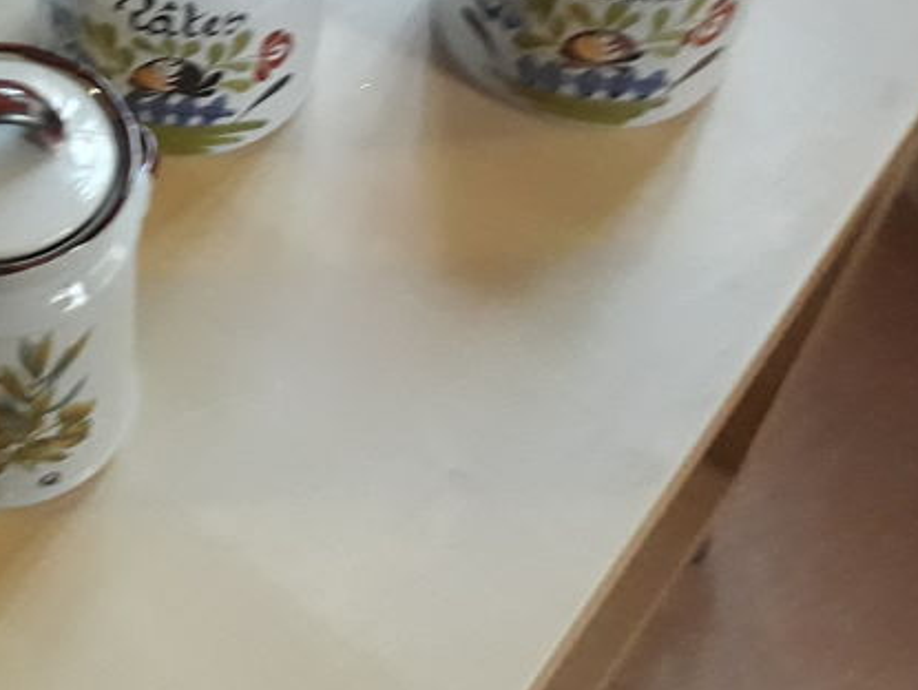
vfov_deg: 21.8
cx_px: -2
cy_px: 2
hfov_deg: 28.0
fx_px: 1725
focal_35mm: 65
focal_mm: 3.6
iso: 640
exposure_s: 1/17
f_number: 1.9
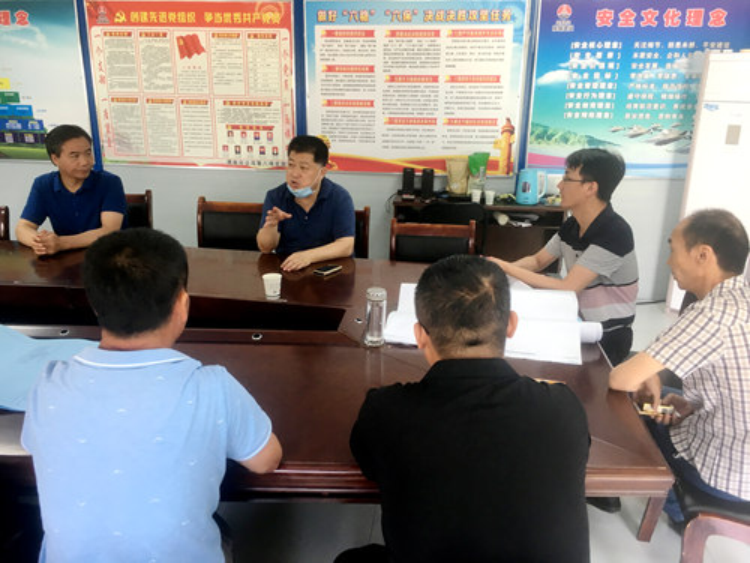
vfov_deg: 48.2
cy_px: 282
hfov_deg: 61.7
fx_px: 628
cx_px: 375
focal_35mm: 29
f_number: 2.2
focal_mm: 4.15
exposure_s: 1/33
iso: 64
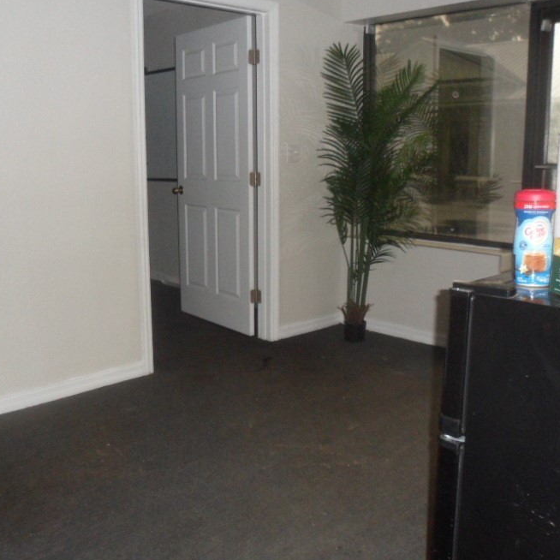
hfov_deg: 46.0
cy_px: 277
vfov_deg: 46.0
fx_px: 659
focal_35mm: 36
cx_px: 253
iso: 240
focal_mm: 4.9
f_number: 3.3
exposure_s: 1/45
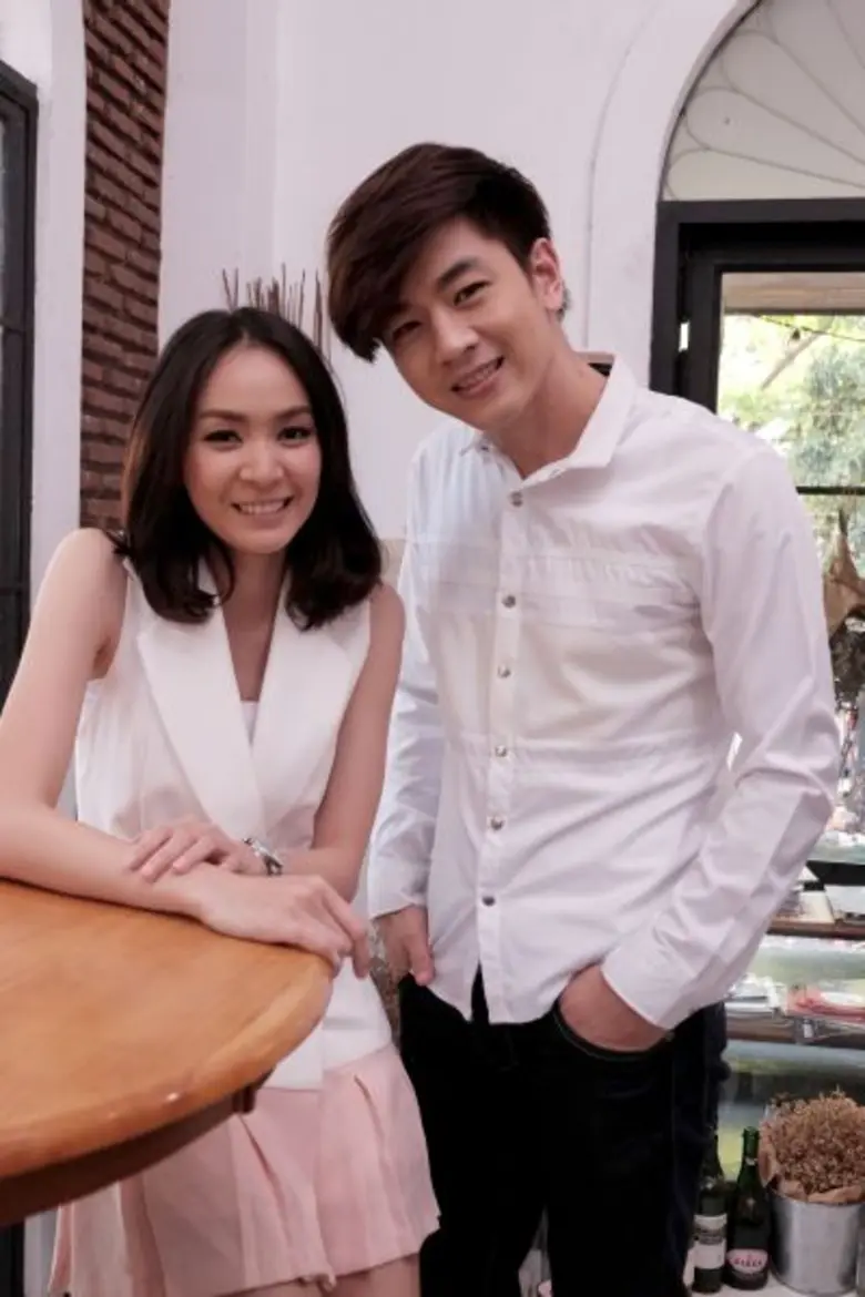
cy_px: 648
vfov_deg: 50.7
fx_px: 1369
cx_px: 432
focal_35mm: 38
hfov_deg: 35.1
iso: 1600
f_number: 4.5
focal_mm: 25.6
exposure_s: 1/240
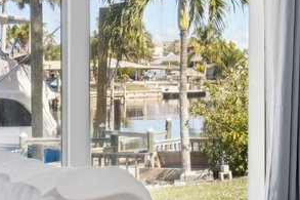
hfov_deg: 18.5
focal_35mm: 98
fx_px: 816
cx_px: 445
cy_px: 82
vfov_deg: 13.9
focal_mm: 14
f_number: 8
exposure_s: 1/60
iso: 400
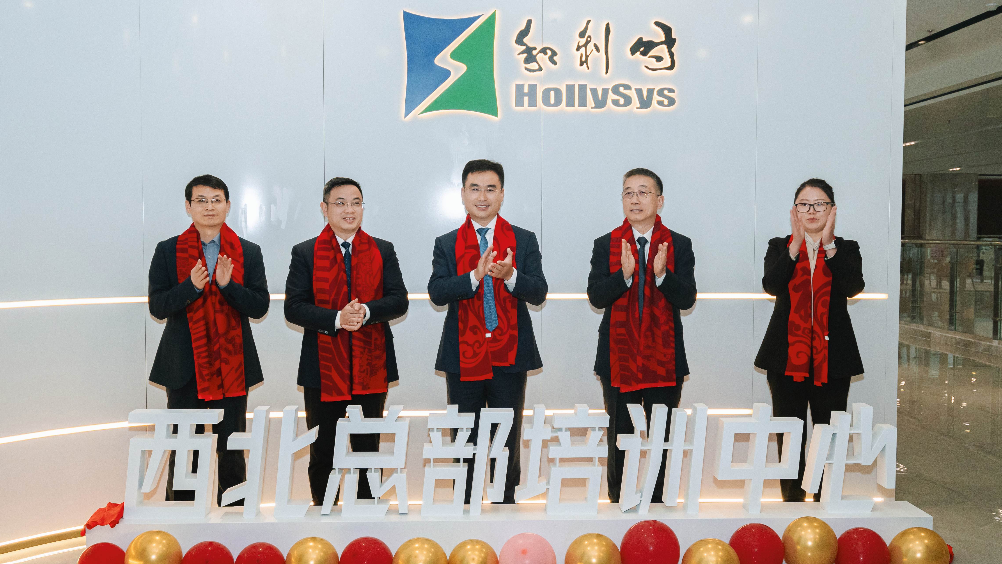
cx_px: 502
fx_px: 1010
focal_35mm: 38
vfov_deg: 31.2
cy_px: 294
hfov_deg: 52.8
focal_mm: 24
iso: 1000
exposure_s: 1/250
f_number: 4.5
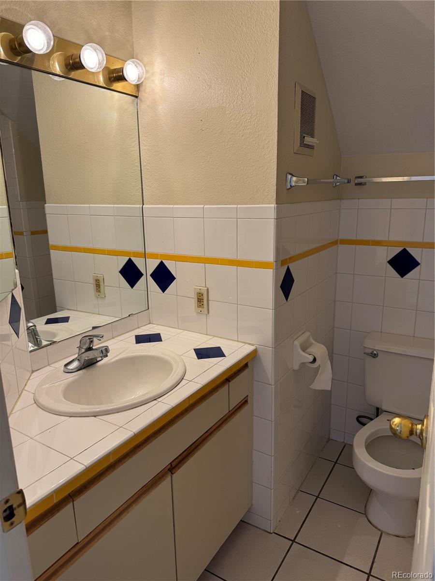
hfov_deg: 56.8
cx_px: 218
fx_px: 402
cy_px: 290
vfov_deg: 71.6
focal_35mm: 24
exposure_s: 1/120
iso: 64
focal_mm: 6.76
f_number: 1.78
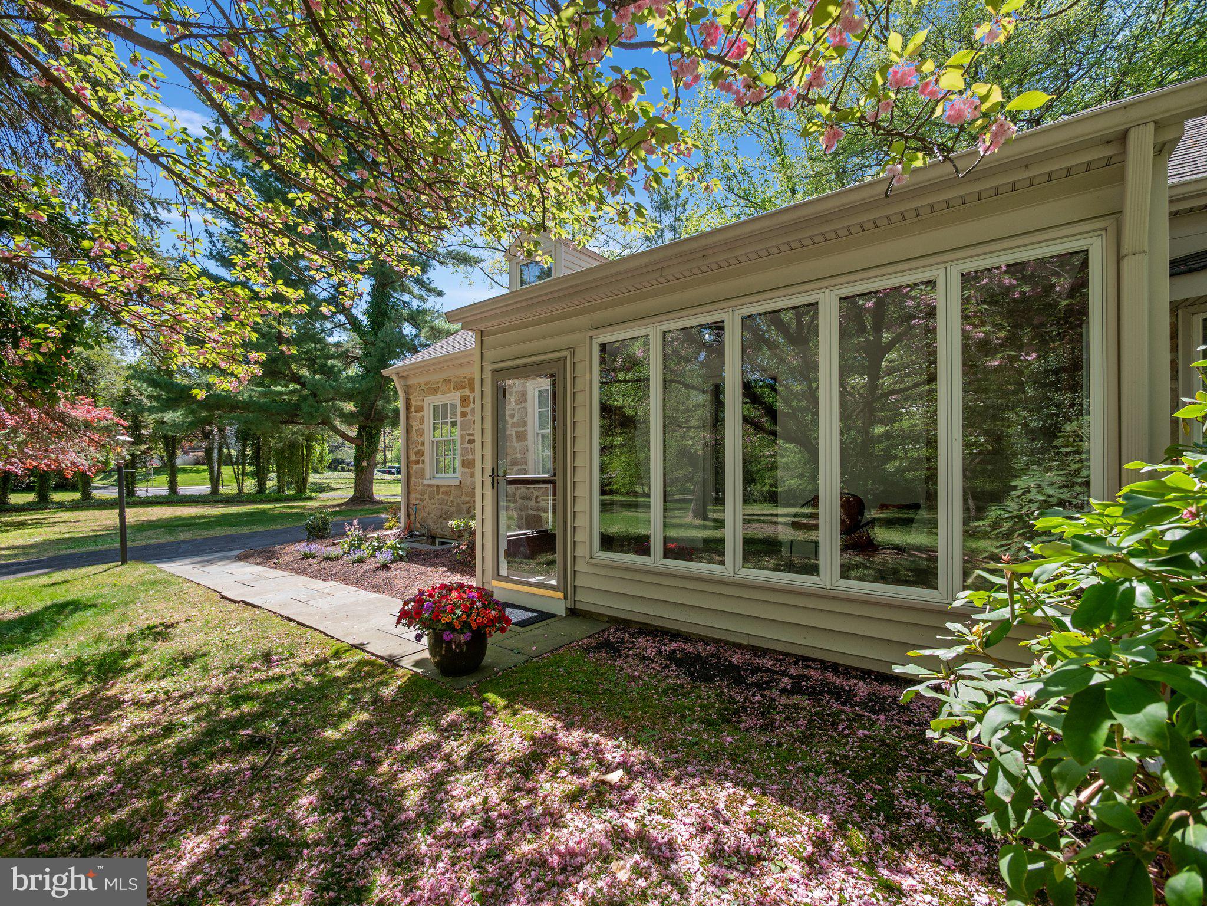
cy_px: 453
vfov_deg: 85.7
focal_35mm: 14
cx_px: 604
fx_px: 488
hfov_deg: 102.1
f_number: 4.5
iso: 200
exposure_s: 1/160
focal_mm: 7
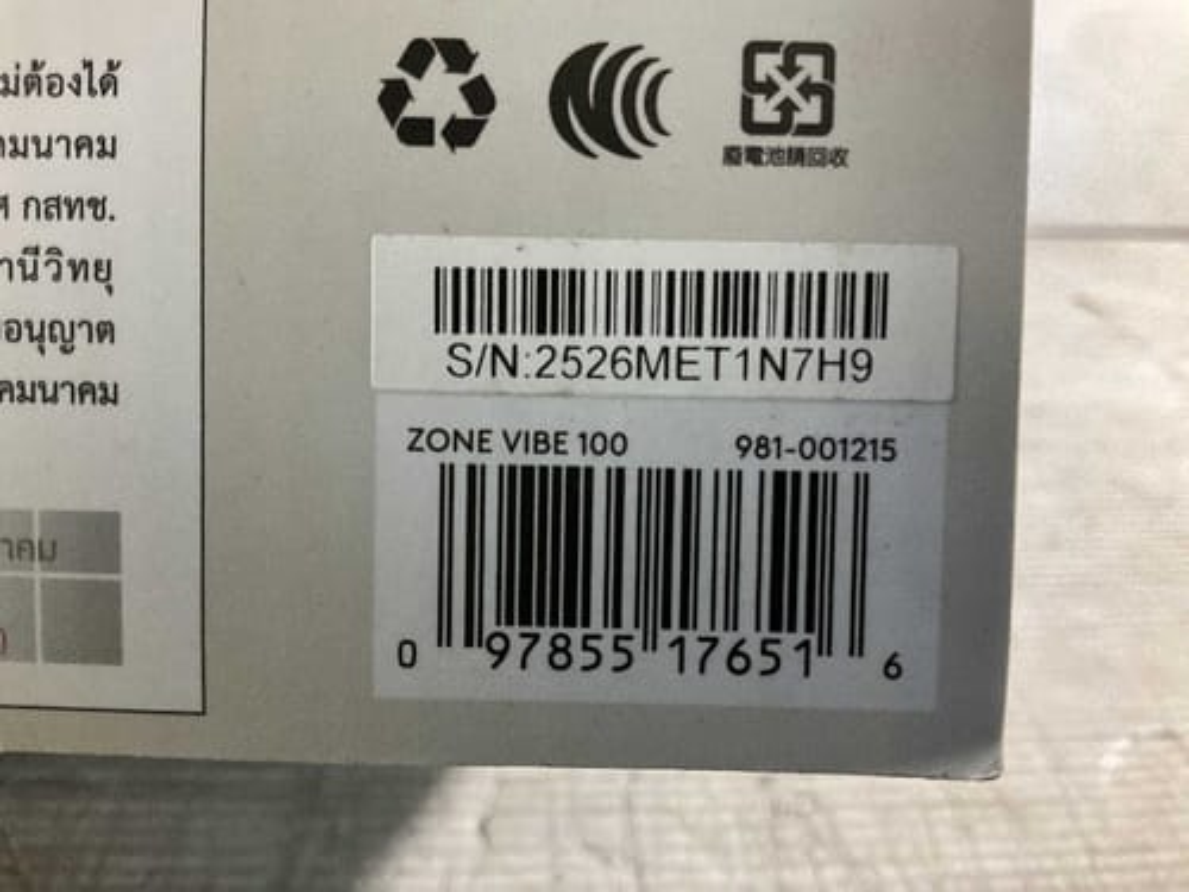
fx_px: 996
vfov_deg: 48.2
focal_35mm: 29
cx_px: 594
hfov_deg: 61.7
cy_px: 446
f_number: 1.8
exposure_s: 1/50
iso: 125
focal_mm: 3
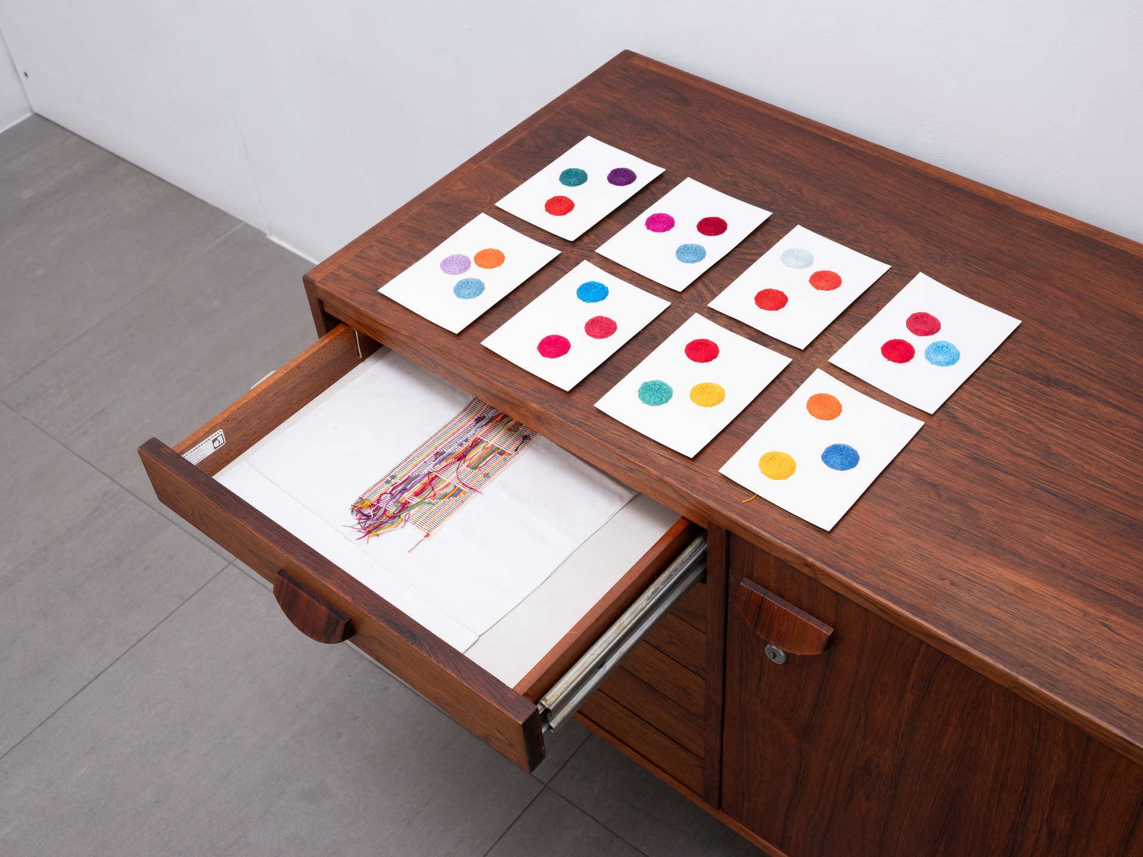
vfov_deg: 36.0
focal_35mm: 40
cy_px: 428
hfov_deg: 46.8
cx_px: 572
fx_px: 1321
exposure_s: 1/80
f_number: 10
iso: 400
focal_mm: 50.9
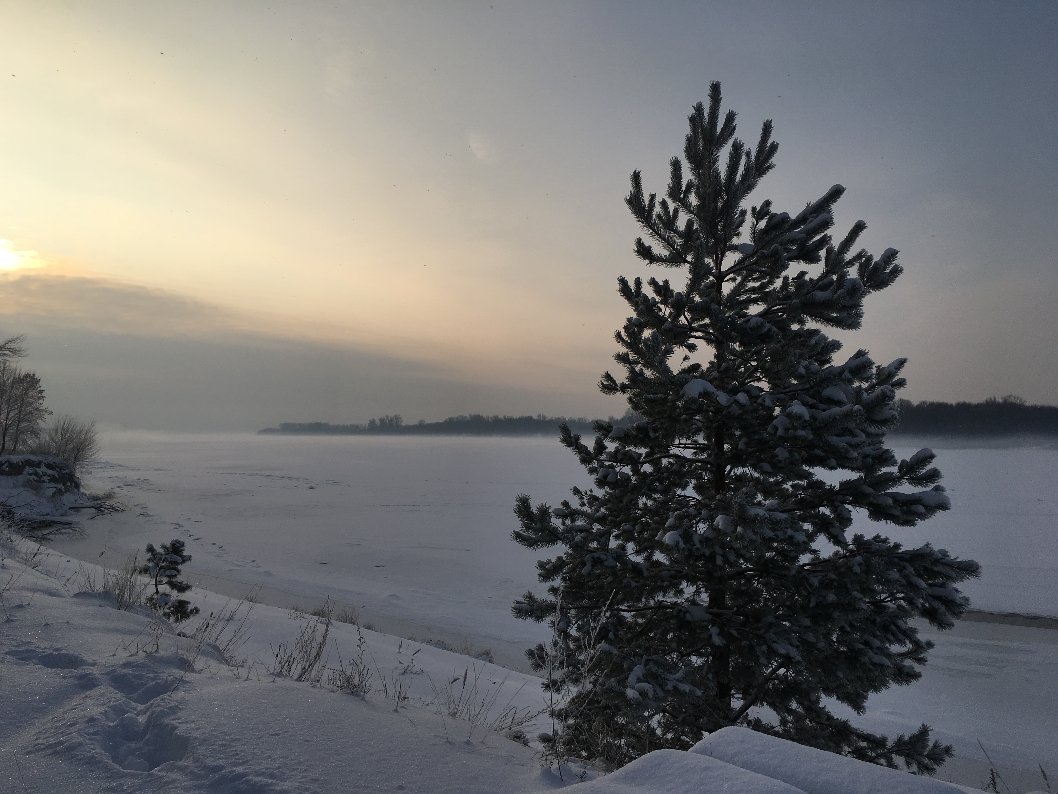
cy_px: 397
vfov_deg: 48.2
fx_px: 886
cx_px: 529
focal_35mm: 29
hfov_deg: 61.7
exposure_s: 1/4049
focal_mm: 4.15
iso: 25
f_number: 2.2
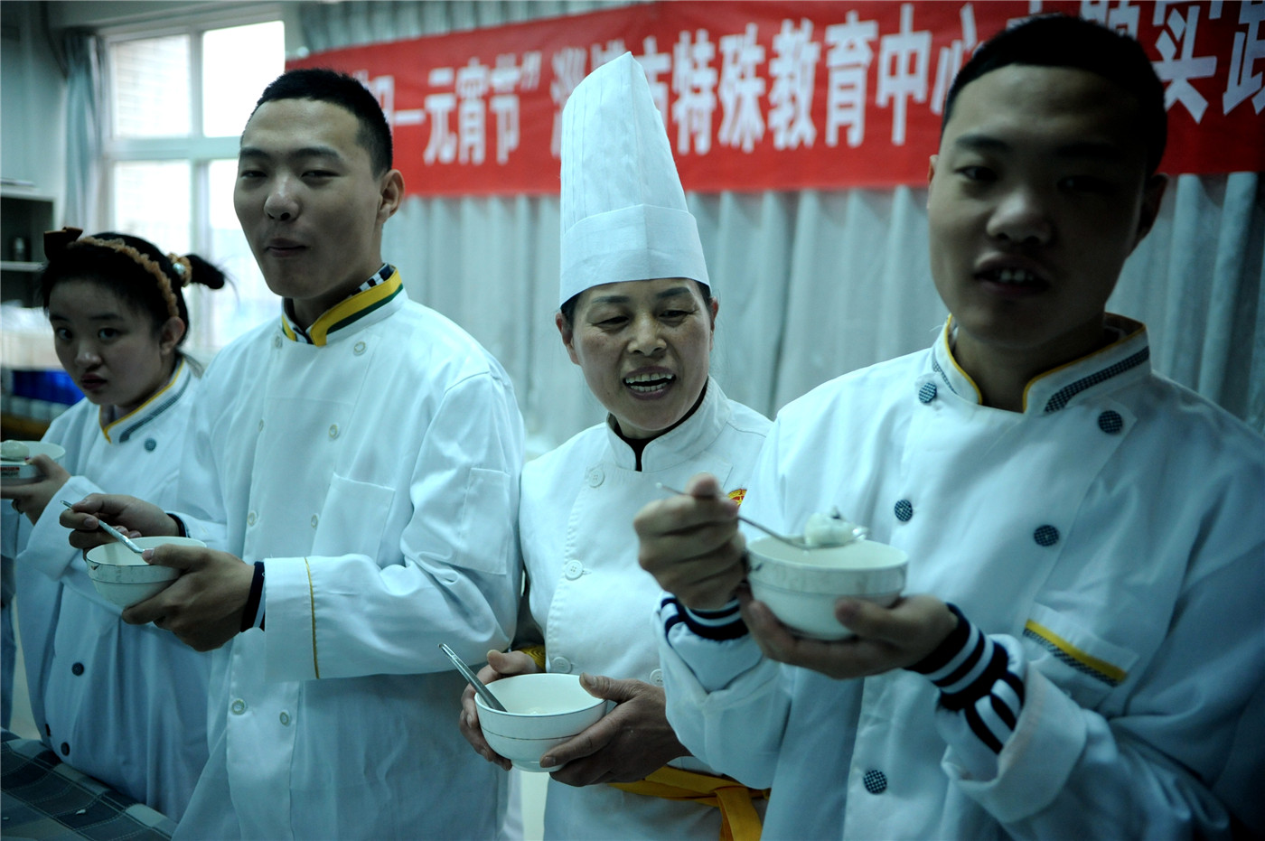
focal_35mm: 40
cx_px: 632
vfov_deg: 33.3
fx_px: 1404
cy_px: 420
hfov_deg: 48.5
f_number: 2.8
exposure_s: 1/640
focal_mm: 40
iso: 2000
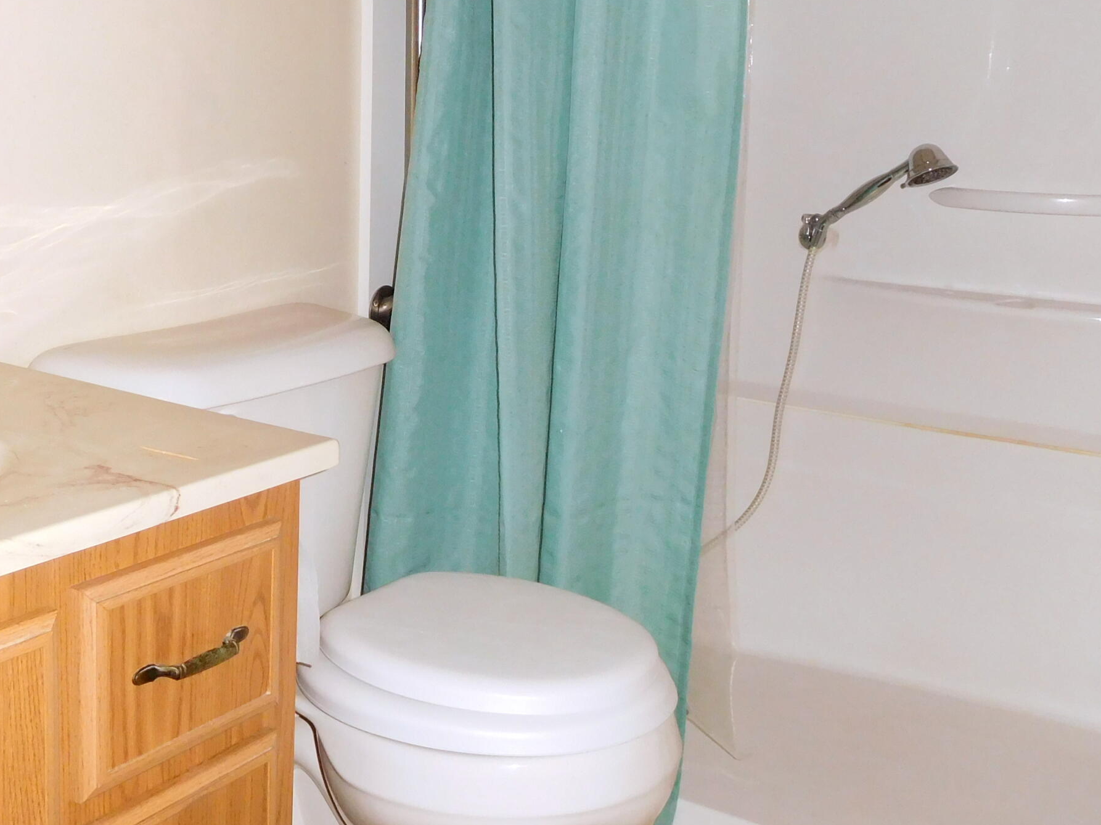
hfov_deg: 44.4
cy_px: 339
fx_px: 1336
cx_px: 415
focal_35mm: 42
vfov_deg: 34.3
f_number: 3.4
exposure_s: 1/30
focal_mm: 4.5
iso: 400
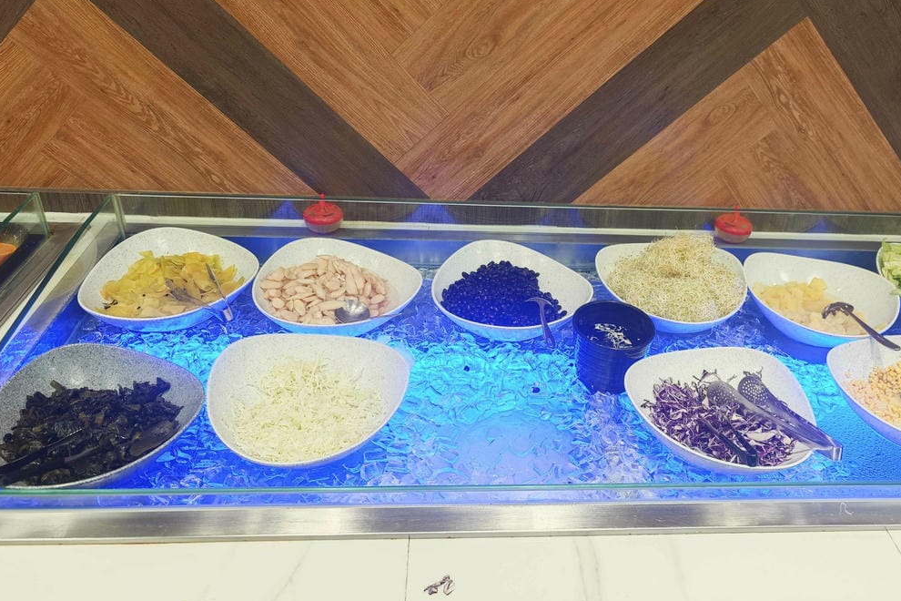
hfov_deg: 63.2
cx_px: 529
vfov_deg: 44.8
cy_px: 259
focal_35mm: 29
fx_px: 726
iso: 320
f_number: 2
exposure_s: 1/121
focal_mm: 8.72
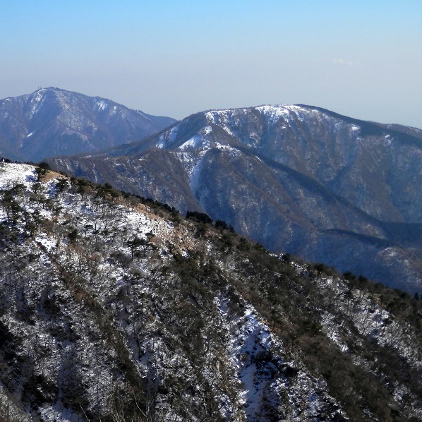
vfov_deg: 24.3
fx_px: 979
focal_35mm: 71
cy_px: 211
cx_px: 174
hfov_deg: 24.3
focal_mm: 10.8
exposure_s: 1/160
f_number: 12
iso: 80
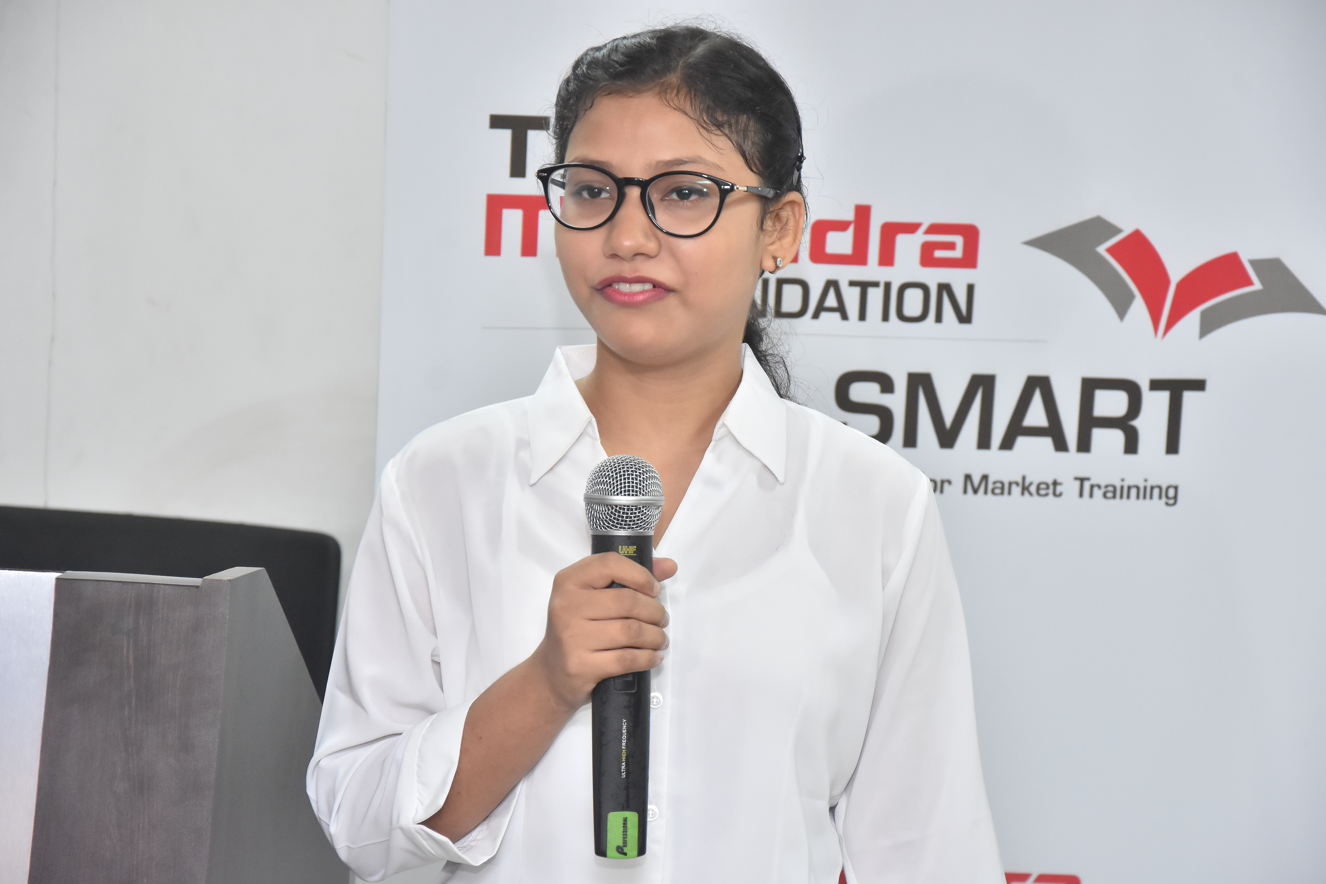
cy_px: 442
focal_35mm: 120
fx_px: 4420
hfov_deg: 17.1
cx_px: 663
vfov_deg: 11.4
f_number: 5.3
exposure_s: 1/125
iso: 1600
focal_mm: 80
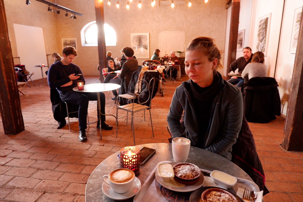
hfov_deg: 76.1
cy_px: 101
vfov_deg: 55.2
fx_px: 194
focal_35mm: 23
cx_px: 152
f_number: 3.5
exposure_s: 1/34
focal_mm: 15
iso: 3200
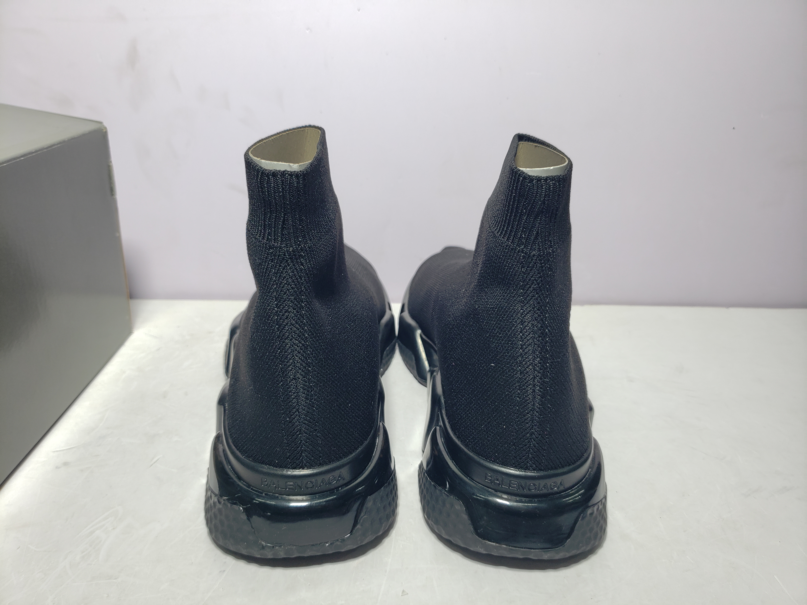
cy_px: 302
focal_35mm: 26
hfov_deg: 67.3
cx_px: 404
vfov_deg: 53.1
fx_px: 606
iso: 50
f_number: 1.5
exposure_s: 1/242
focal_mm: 4.3
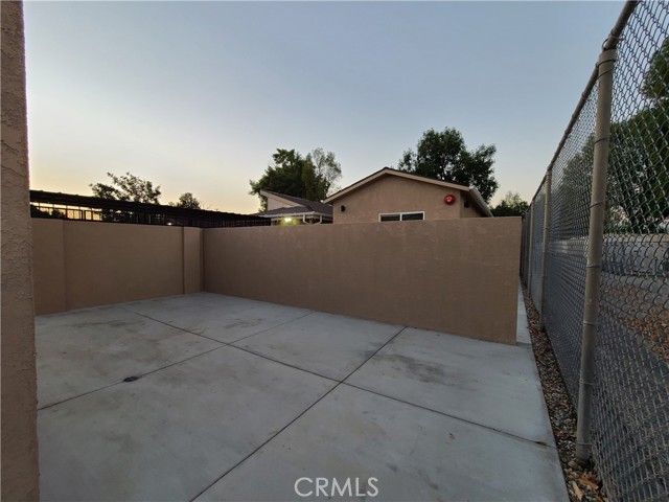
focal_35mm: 13
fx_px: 251
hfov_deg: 106.2
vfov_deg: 89.9
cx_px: 334
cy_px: 251
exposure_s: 1/120
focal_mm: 2.2
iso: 100
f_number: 2.2
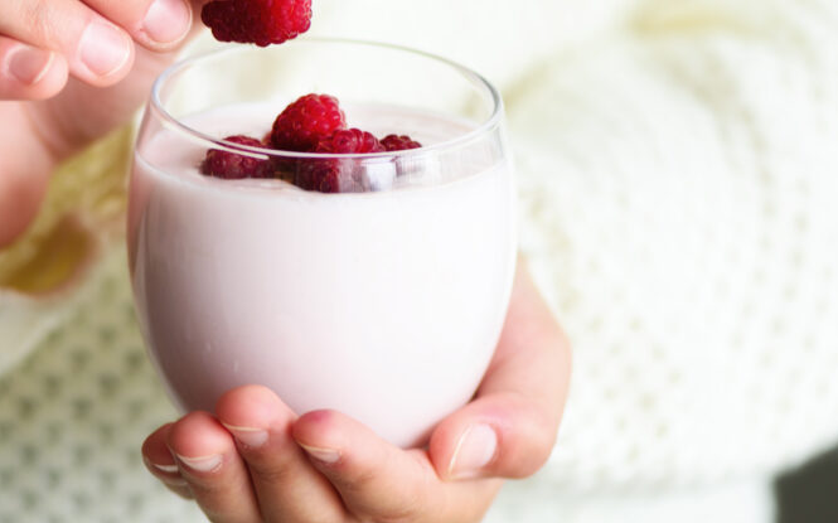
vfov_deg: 6.8
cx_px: 310
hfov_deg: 10.9
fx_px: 4406
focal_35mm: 193
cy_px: 181
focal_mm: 105
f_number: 3
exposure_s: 1/50
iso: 200
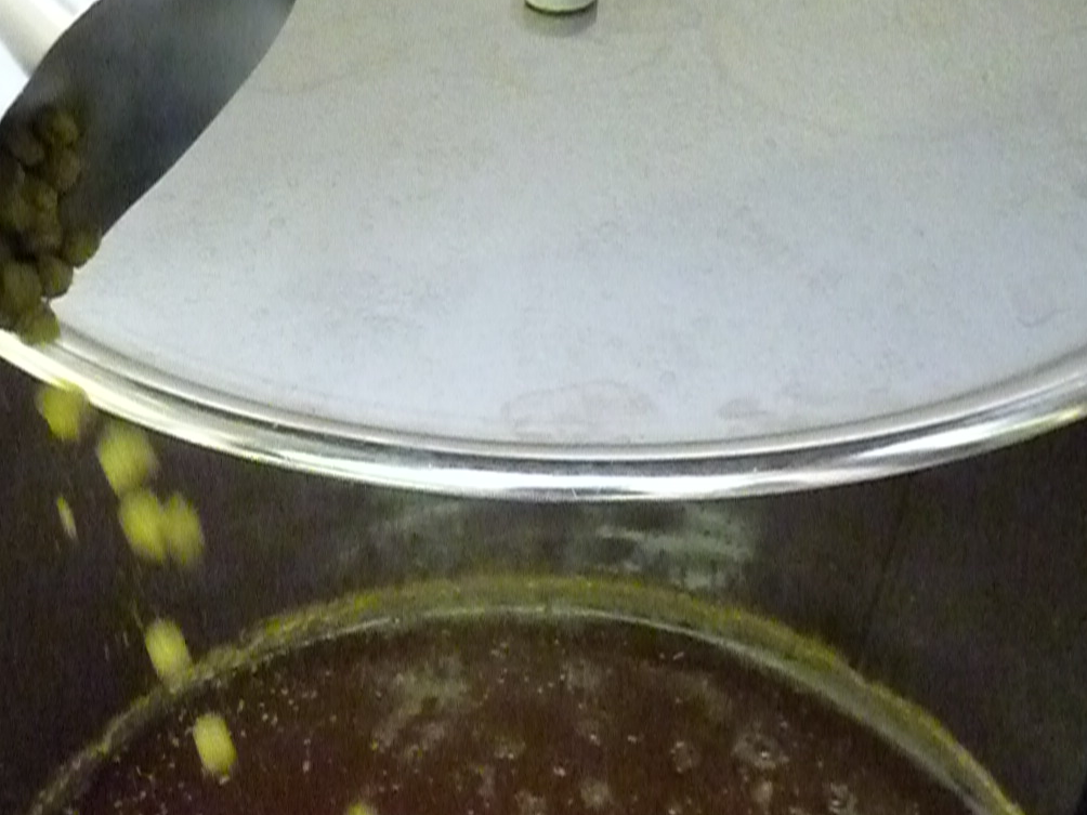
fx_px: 1601
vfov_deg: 28.3
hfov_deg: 36.8
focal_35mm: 51
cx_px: 312
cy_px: 566
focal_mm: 4.1
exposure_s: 1/125
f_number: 3.5
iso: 2500
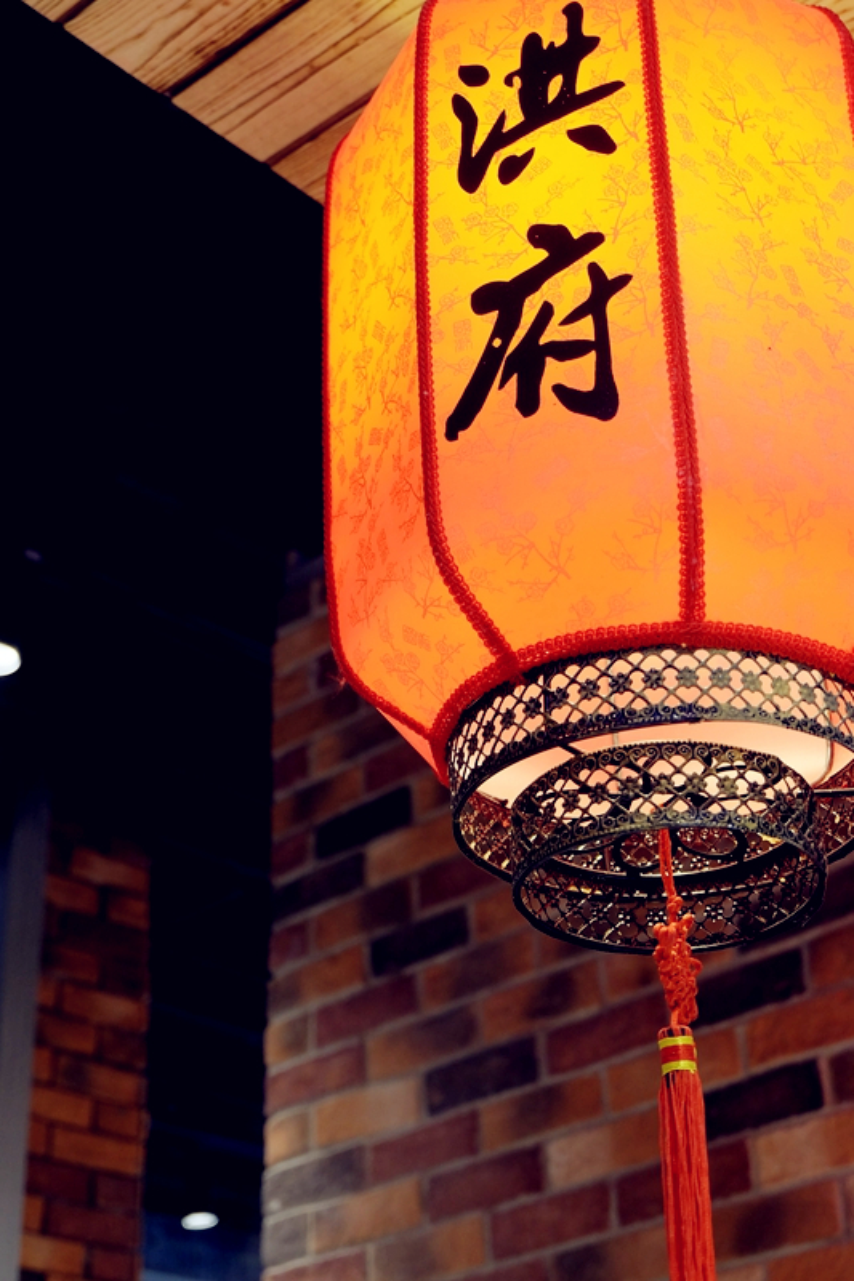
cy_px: 640
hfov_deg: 23.4
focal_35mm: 58
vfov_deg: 34.5
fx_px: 2065
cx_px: 427
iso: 1250
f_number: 5.3
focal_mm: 38.7
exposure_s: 1/20
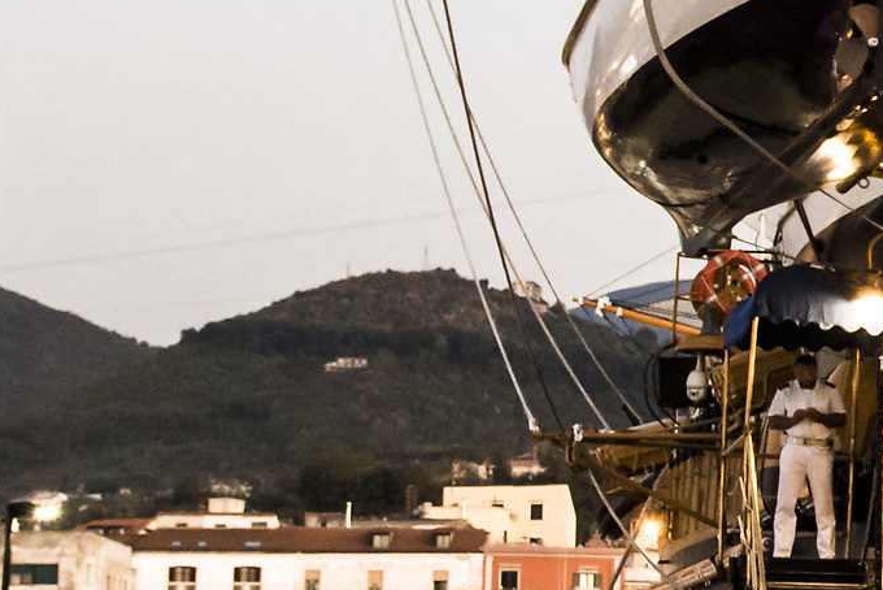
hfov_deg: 14.4
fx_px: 3116
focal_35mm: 127
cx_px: 1541
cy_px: 177
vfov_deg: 10.8
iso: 2500
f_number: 4
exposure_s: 1/60
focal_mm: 24
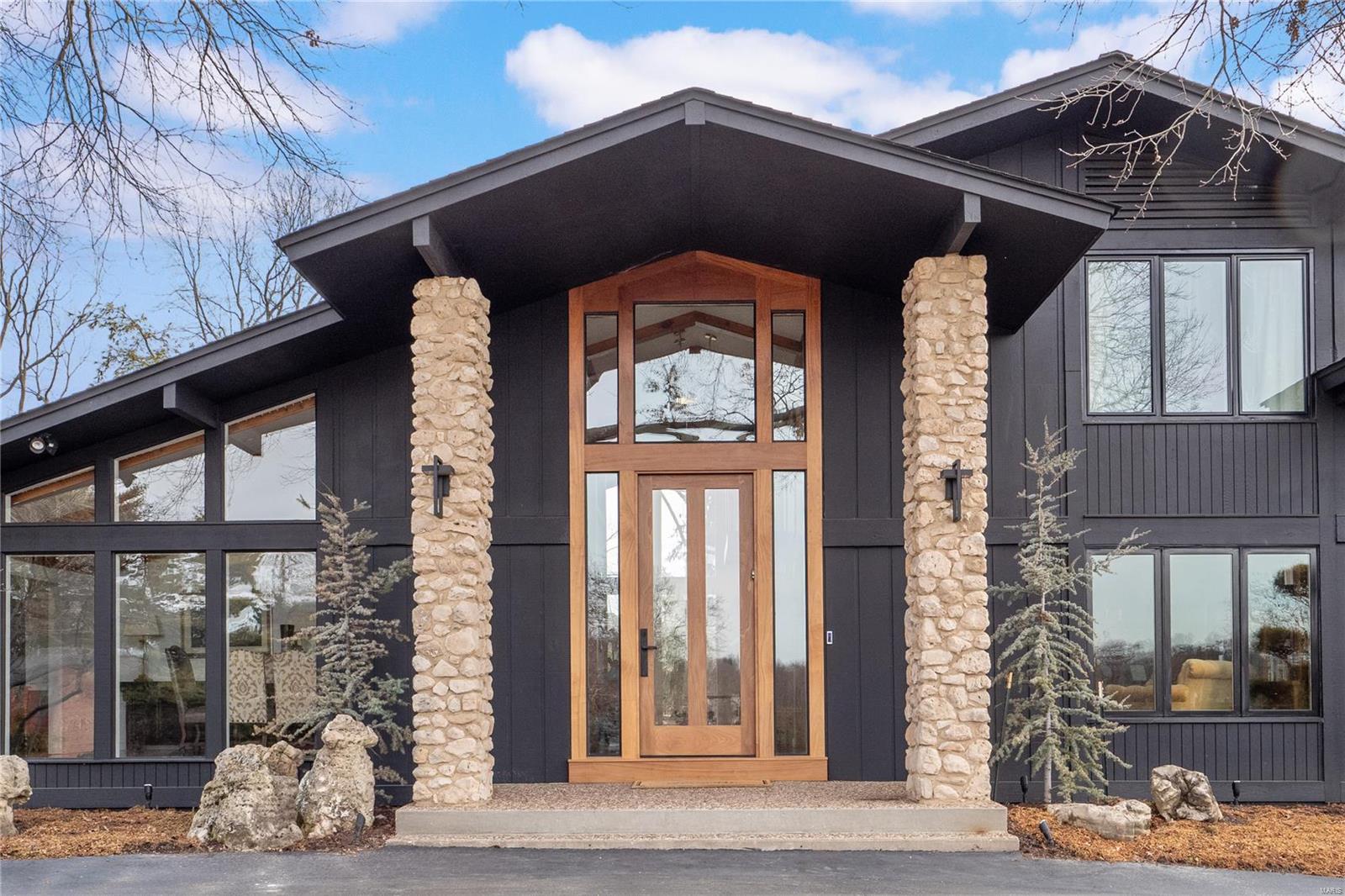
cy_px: 448
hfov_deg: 58.7
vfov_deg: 41.1
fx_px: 1195
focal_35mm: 32
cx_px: 672
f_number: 8
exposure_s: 1/160
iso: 400
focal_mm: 16
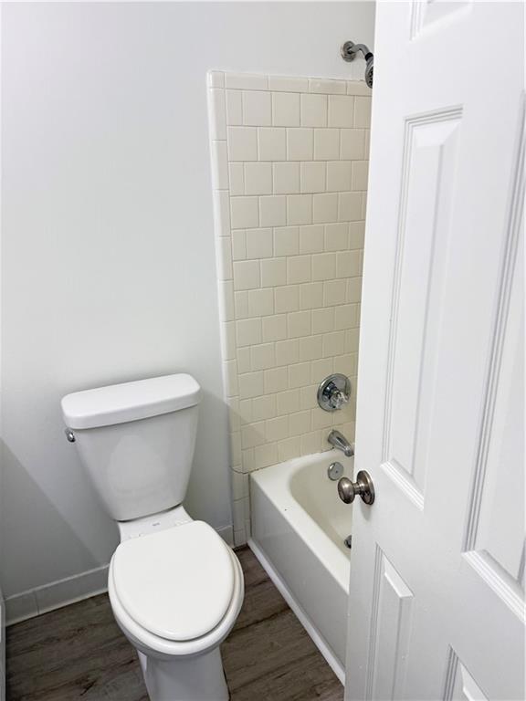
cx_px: 263
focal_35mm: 24
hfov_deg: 56.8
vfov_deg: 71.6
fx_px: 486
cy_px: 350
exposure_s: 1/60
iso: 320
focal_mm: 6.76
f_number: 1.78
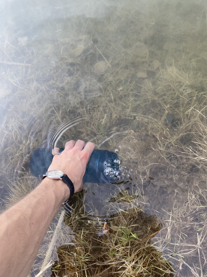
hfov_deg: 53.1
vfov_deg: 67.3
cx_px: 104
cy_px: 138
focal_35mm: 26
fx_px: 207
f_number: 1.8
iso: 32
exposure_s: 1/517
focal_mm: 4.25
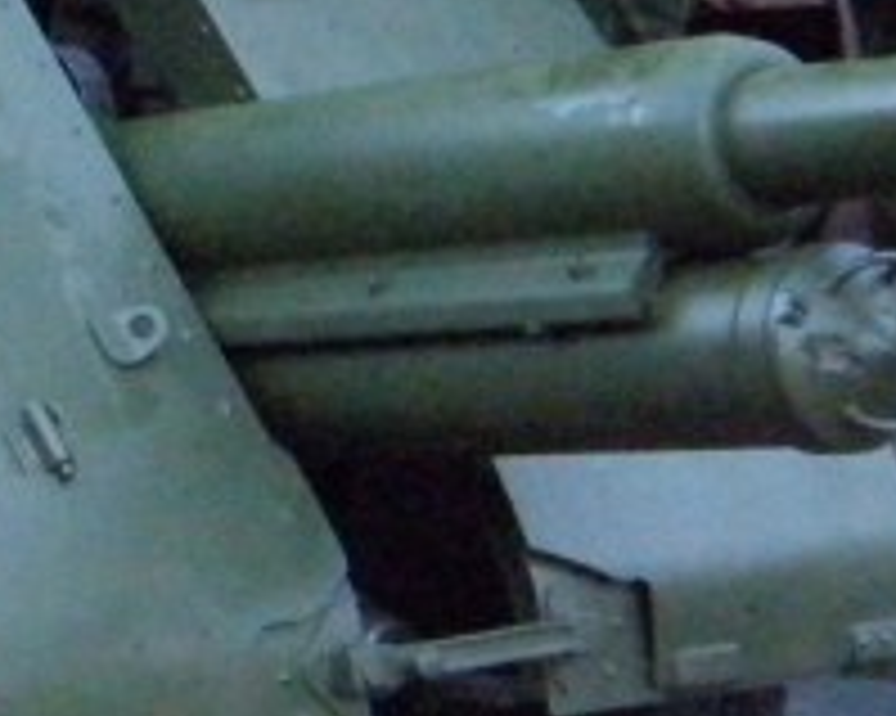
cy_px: -329
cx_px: -928
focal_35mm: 161
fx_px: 4267
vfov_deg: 9.4
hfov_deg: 10.9
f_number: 3.1
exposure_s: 1/320
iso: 800
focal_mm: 5.72
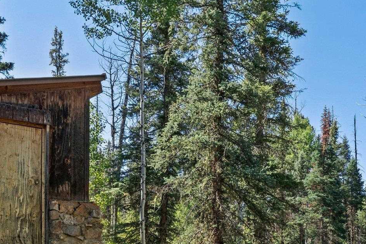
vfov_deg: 27.0
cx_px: 180
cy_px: 189
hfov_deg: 40.3
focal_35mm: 49
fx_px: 499
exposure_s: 1/320
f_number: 8
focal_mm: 22.5
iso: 400
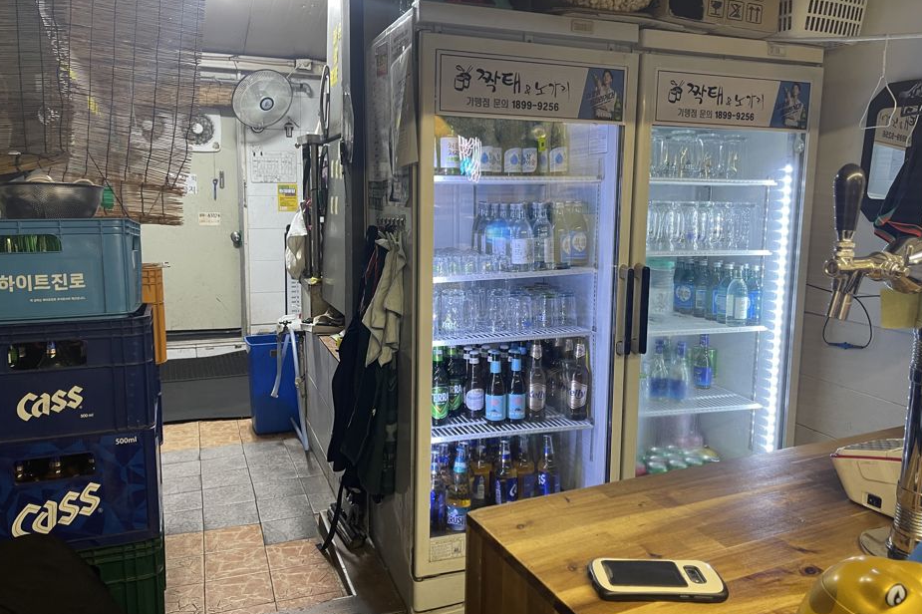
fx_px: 691
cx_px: 455
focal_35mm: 27
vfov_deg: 47.9
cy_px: 302
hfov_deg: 67.4
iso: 200
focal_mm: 5.1
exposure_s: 1/60
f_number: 1.6
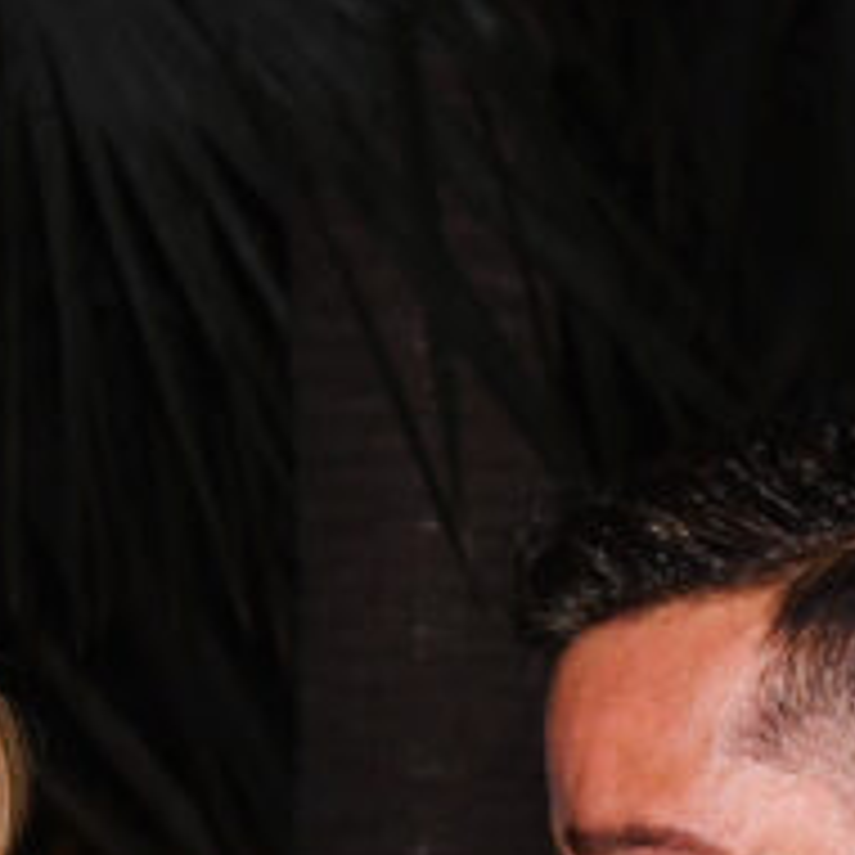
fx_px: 4611
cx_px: 425
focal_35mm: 165
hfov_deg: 10.6
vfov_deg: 9.2
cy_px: 2214
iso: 1250
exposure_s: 1/50
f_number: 7.1
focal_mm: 36
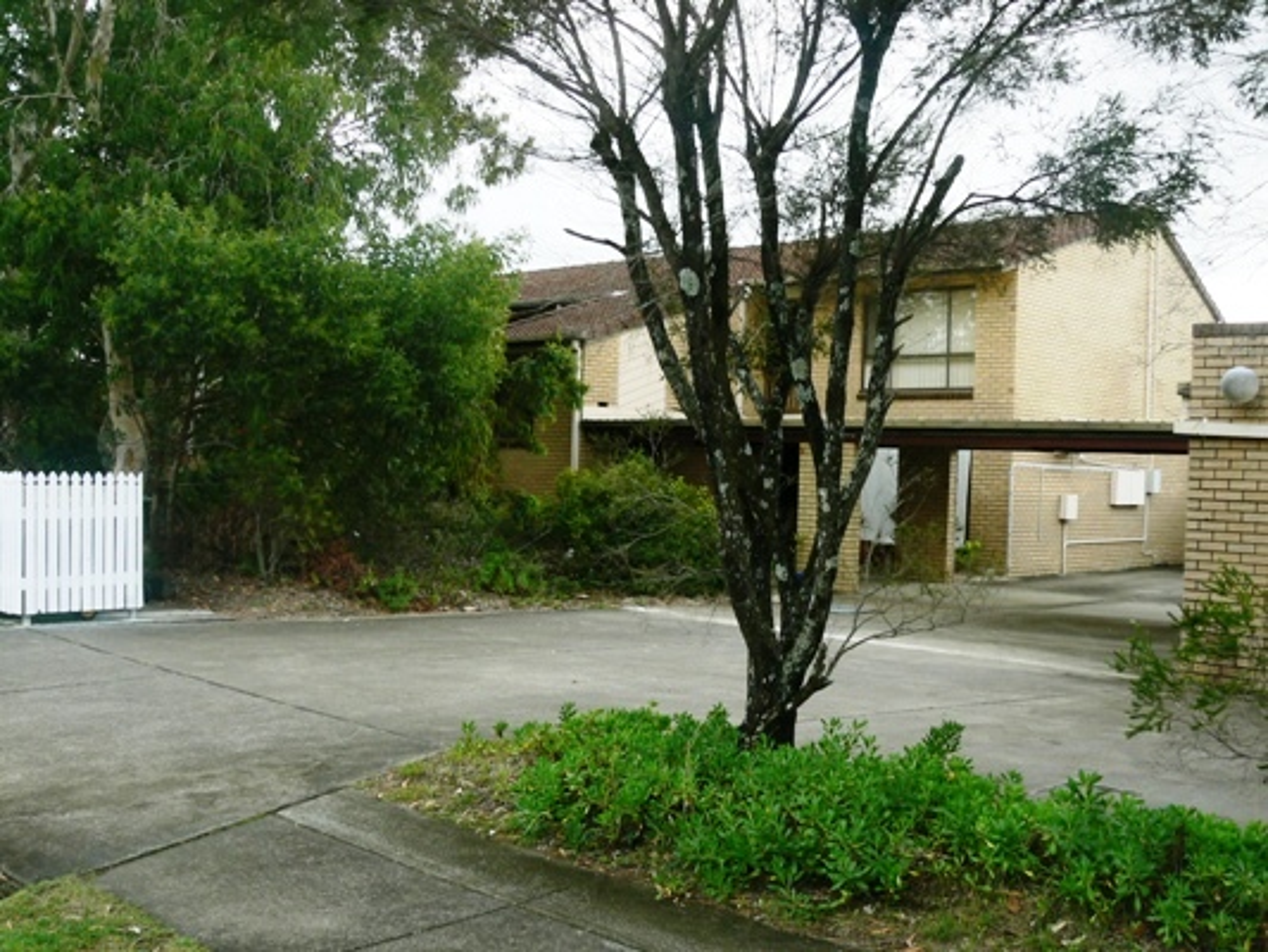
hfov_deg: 51.3
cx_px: 634
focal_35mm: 36
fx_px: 1319
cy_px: 476
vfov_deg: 39.7
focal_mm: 6
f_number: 5.6
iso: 80
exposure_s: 1/250
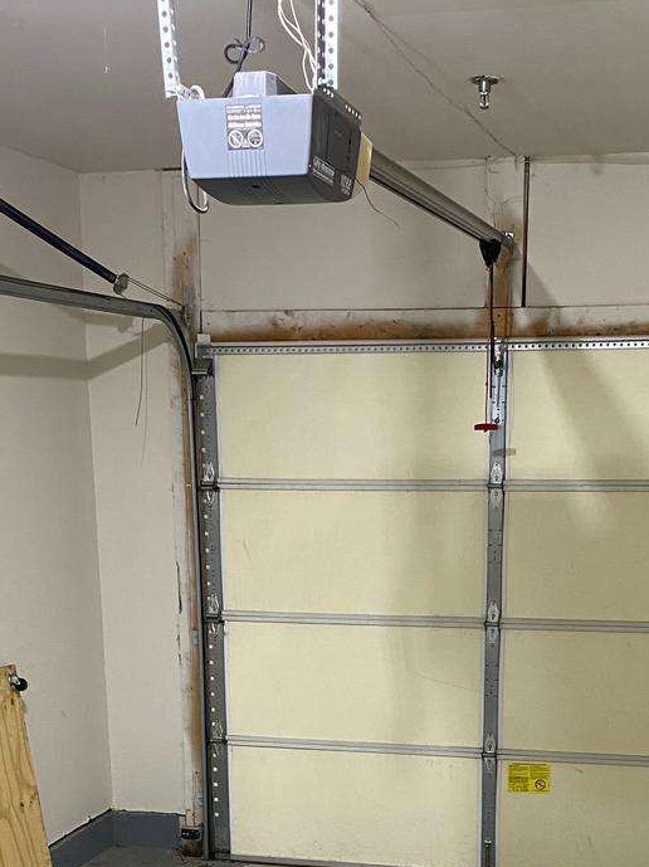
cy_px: 819
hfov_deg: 25.2
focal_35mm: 58
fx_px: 1451
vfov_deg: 31.3
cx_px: 394
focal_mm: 4.25
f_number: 1.8
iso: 125
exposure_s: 1/60
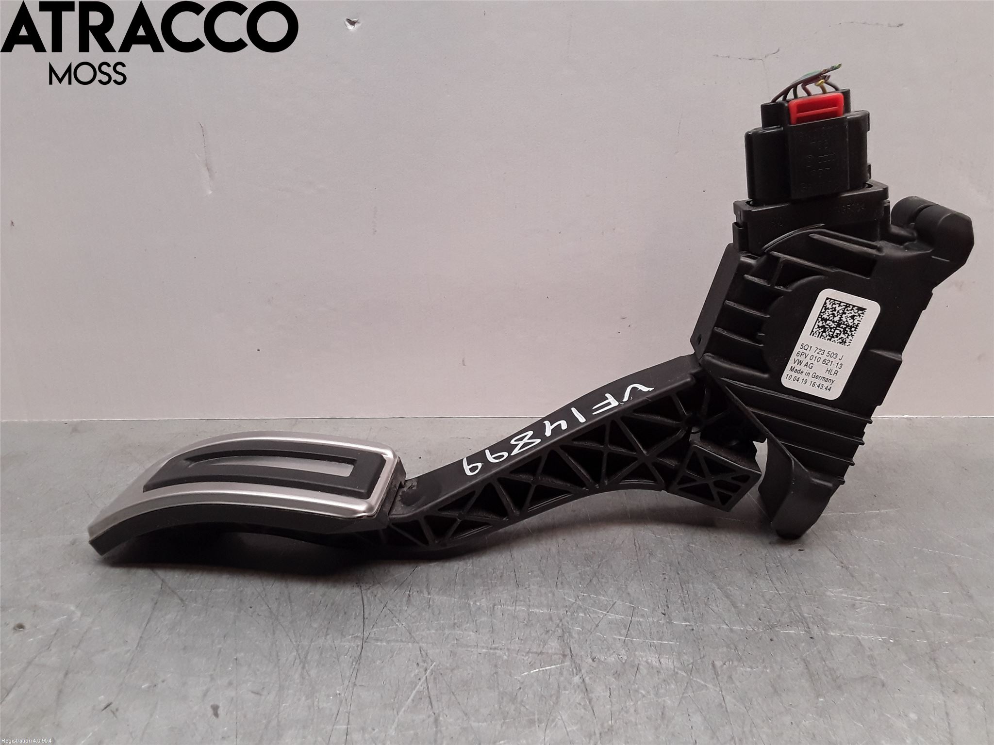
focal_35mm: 28
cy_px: 372
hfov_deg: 63.4
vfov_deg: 49.7
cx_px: 497
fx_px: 804
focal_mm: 2.91
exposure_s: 1/100
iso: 80
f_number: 1.9
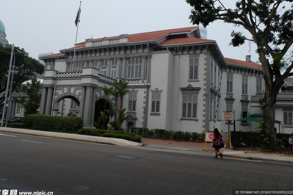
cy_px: 93
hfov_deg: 65.5
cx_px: 146
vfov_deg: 46.4
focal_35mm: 28
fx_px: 228
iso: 400
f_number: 9
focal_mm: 17.5
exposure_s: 1/420
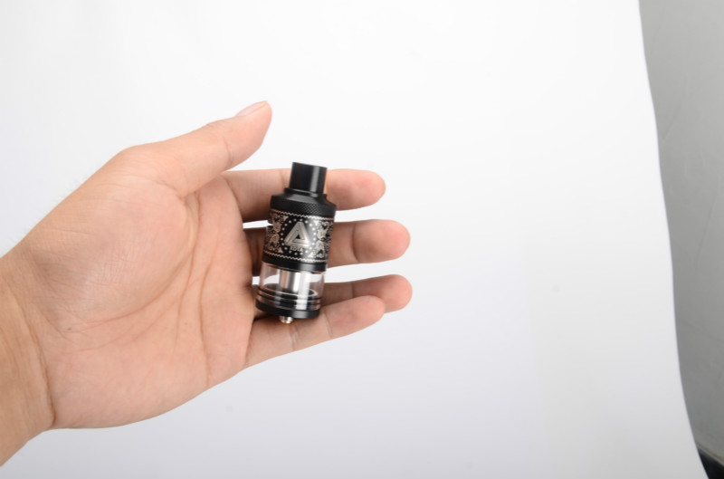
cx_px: 362
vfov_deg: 31.7
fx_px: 842
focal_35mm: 42
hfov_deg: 46.5
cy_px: 240
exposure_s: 1/125
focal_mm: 28
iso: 100
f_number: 14
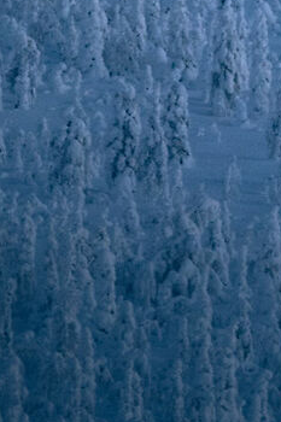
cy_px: -491
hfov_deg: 1.1
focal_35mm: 1270
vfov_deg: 1.6
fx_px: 14883
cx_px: 608
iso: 400
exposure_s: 1/200
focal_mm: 185
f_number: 4
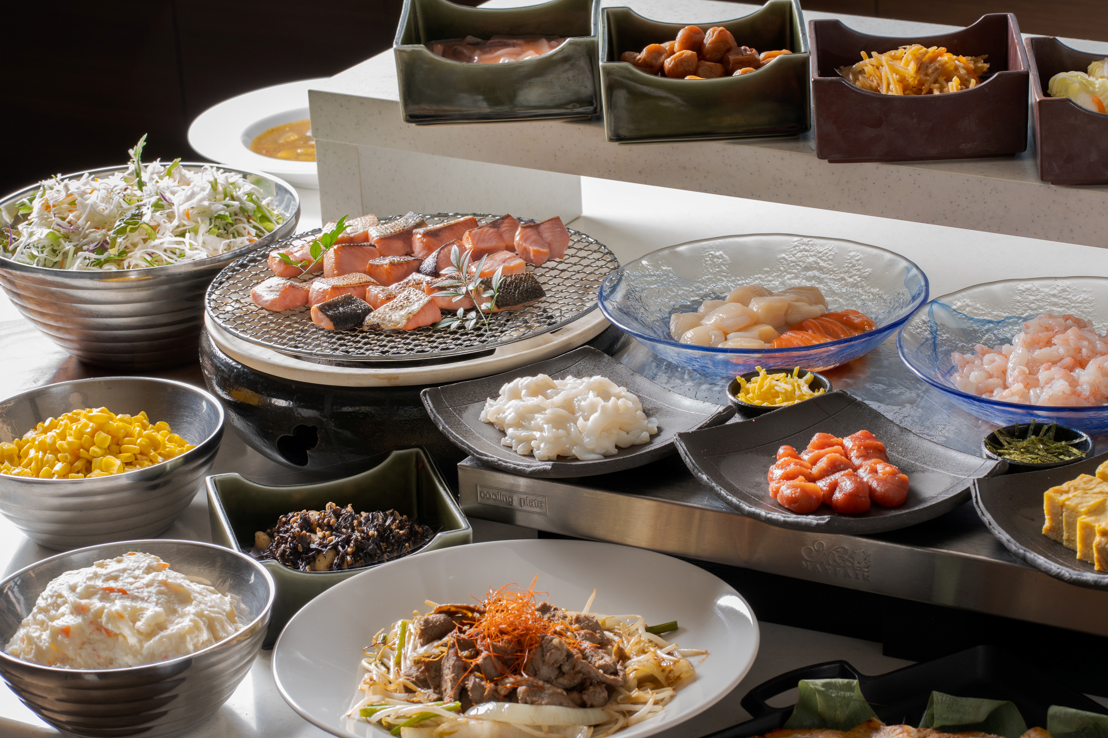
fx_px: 3231
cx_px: 652
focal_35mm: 105
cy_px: 368
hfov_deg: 19.4
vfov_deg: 13.0
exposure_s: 1/160
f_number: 11
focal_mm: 85
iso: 500
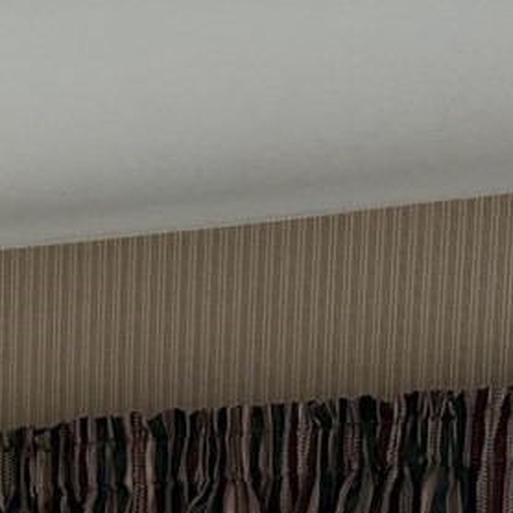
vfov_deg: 8.9
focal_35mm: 169
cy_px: 1412
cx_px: -384
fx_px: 2834
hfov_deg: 9.8
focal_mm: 5.96
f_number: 1.6
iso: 40
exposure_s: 1/158
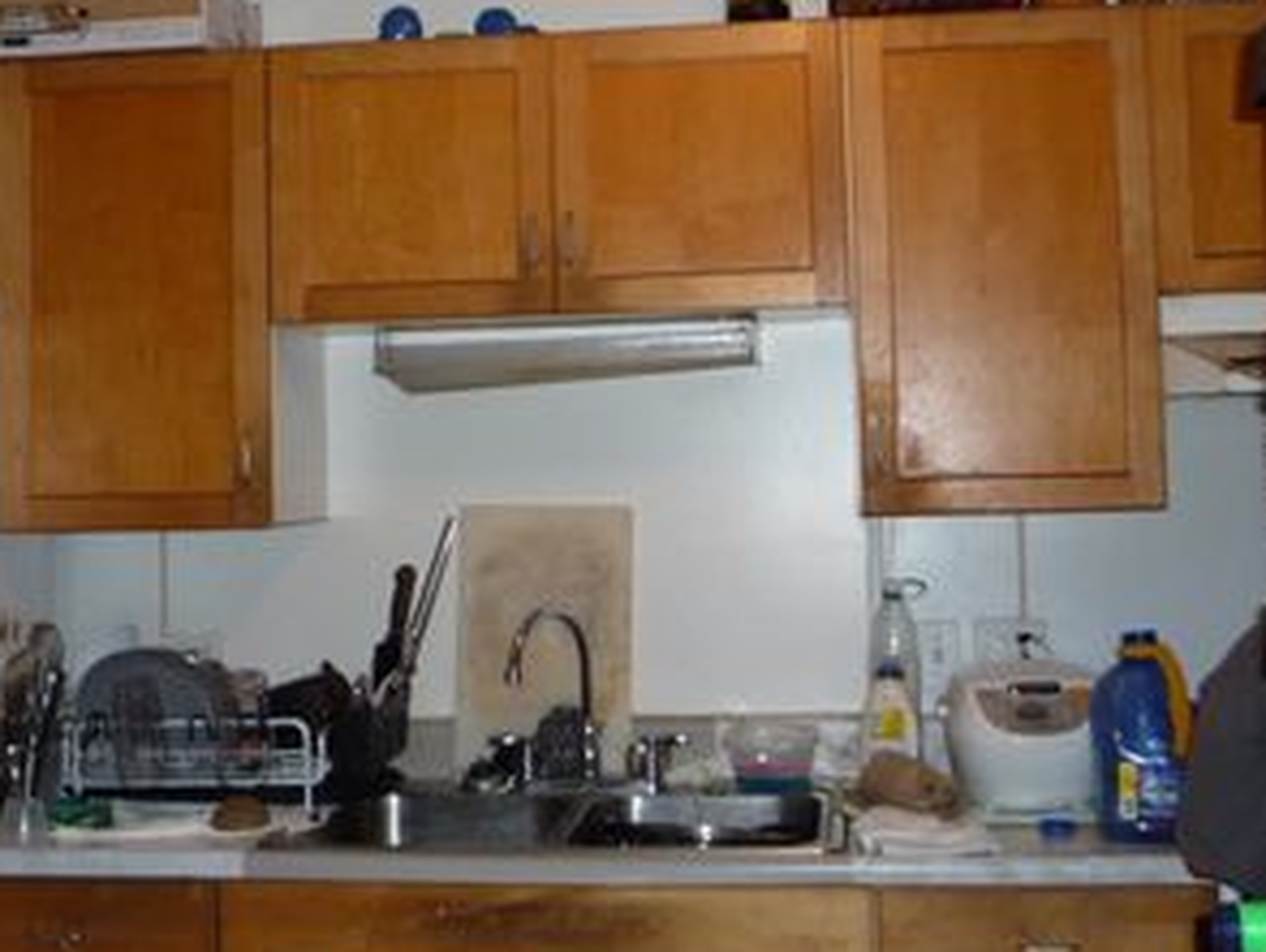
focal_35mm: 51
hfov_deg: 37.5
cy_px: 364
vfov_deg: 28.5
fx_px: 1867
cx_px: 650
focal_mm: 5.2
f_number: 3.3
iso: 160
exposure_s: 1/30
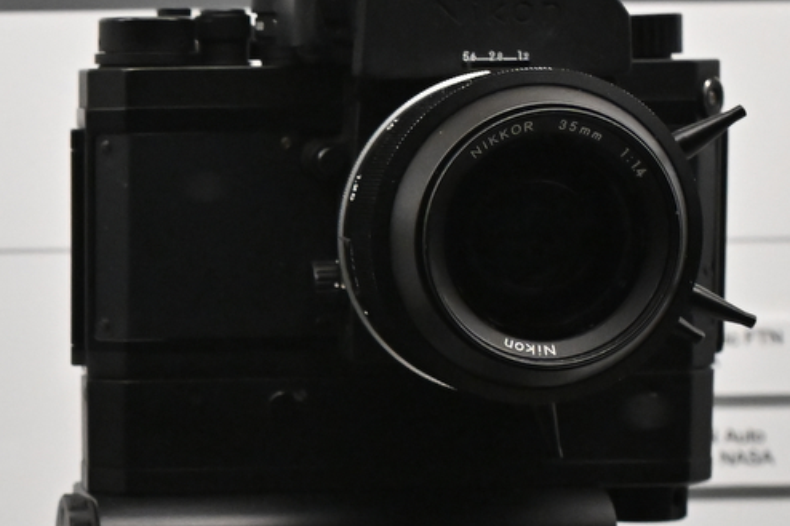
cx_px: -278
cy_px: 556
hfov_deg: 11.7
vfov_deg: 8.0
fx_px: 3751
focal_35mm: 171
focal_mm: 44
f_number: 5.6
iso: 3200
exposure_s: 1/160
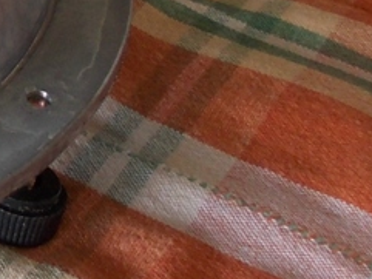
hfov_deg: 14.1
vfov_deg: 12.0
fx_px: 1279
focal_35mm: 119
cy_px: -102
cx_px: -353
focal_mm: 4
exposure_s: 1/30
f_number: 2.7
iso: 80
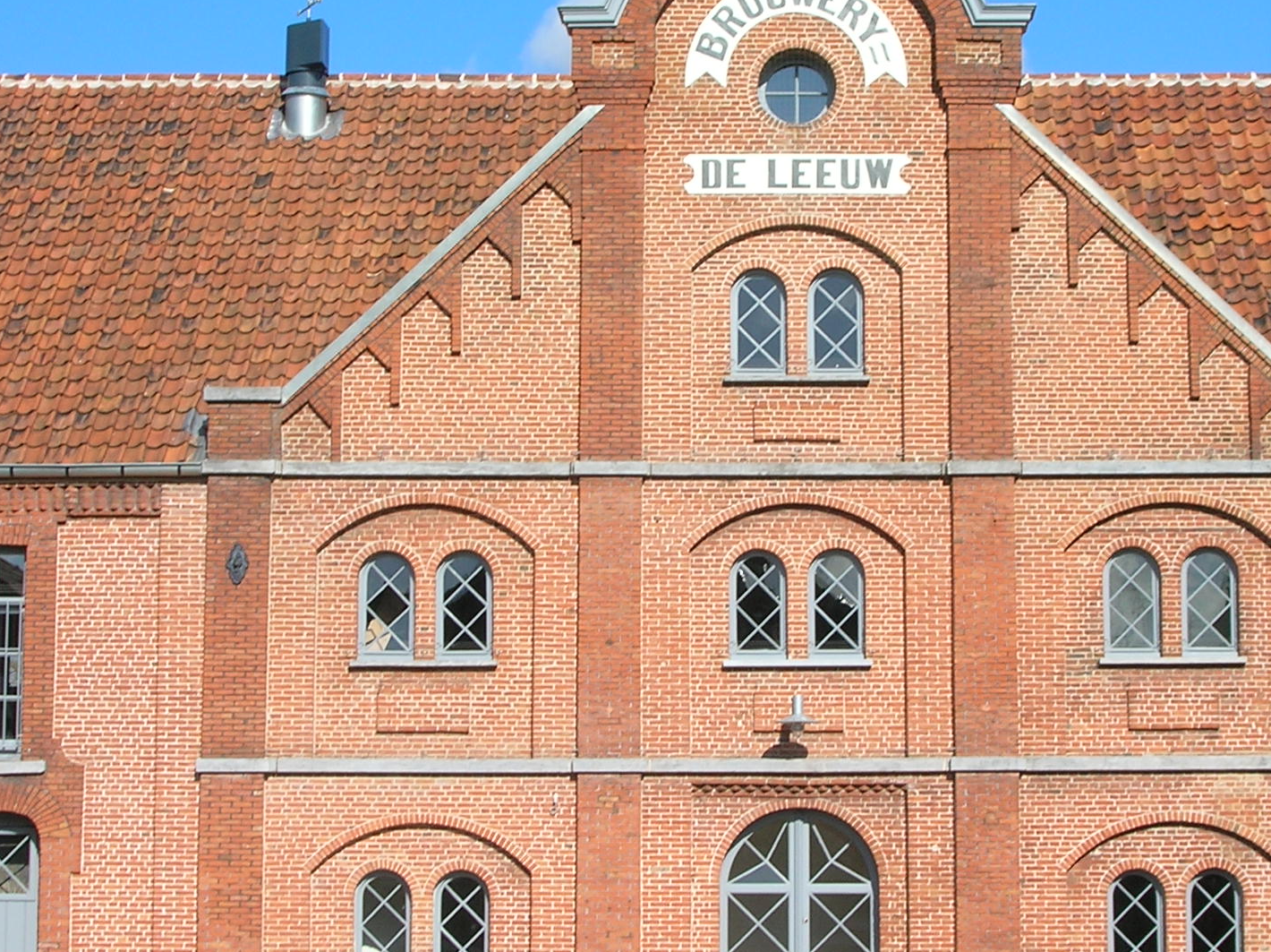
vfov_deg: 17.0
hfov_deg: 22.5
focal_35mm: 87
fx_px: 3192
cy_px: 455
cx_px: 763
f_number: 5.7
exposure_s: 1/257
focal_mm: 9
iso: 50
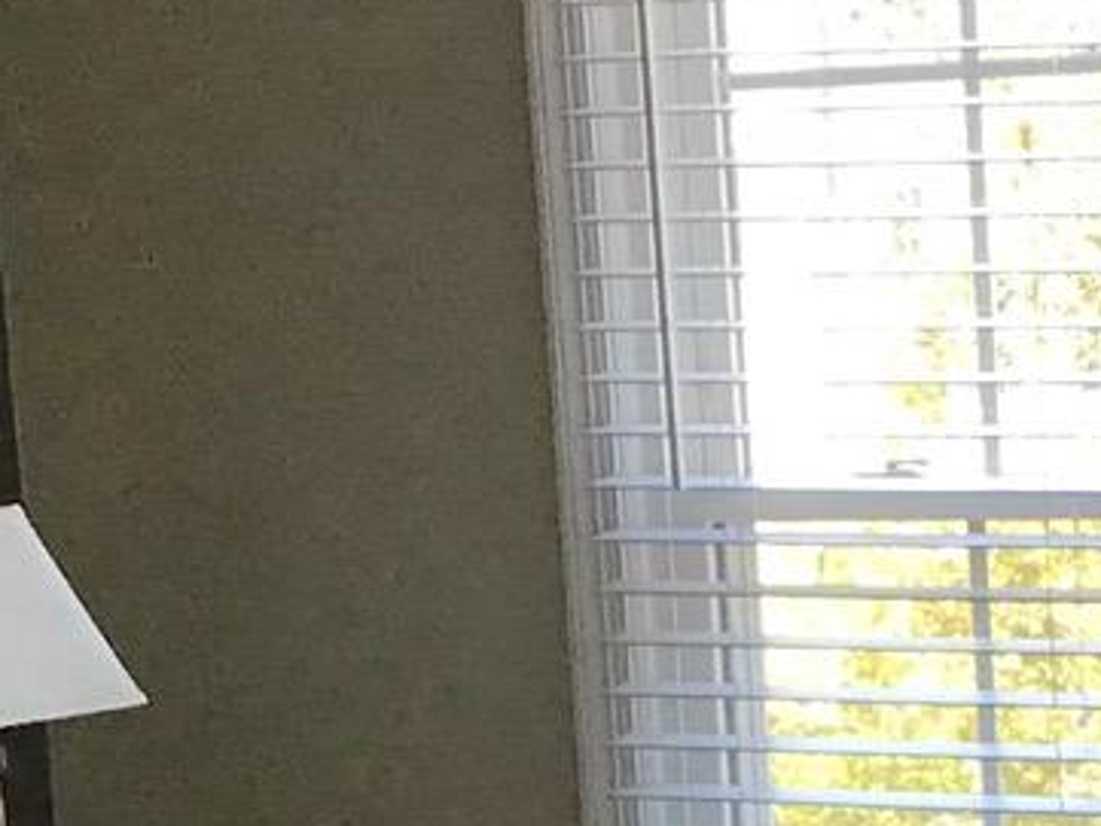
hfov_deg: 11.2
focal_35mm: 176
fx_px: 5600
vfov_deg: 8.2
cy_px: 1369
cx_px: 1019
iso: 32
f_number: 2.4
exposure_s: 1/40
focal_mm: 3.3
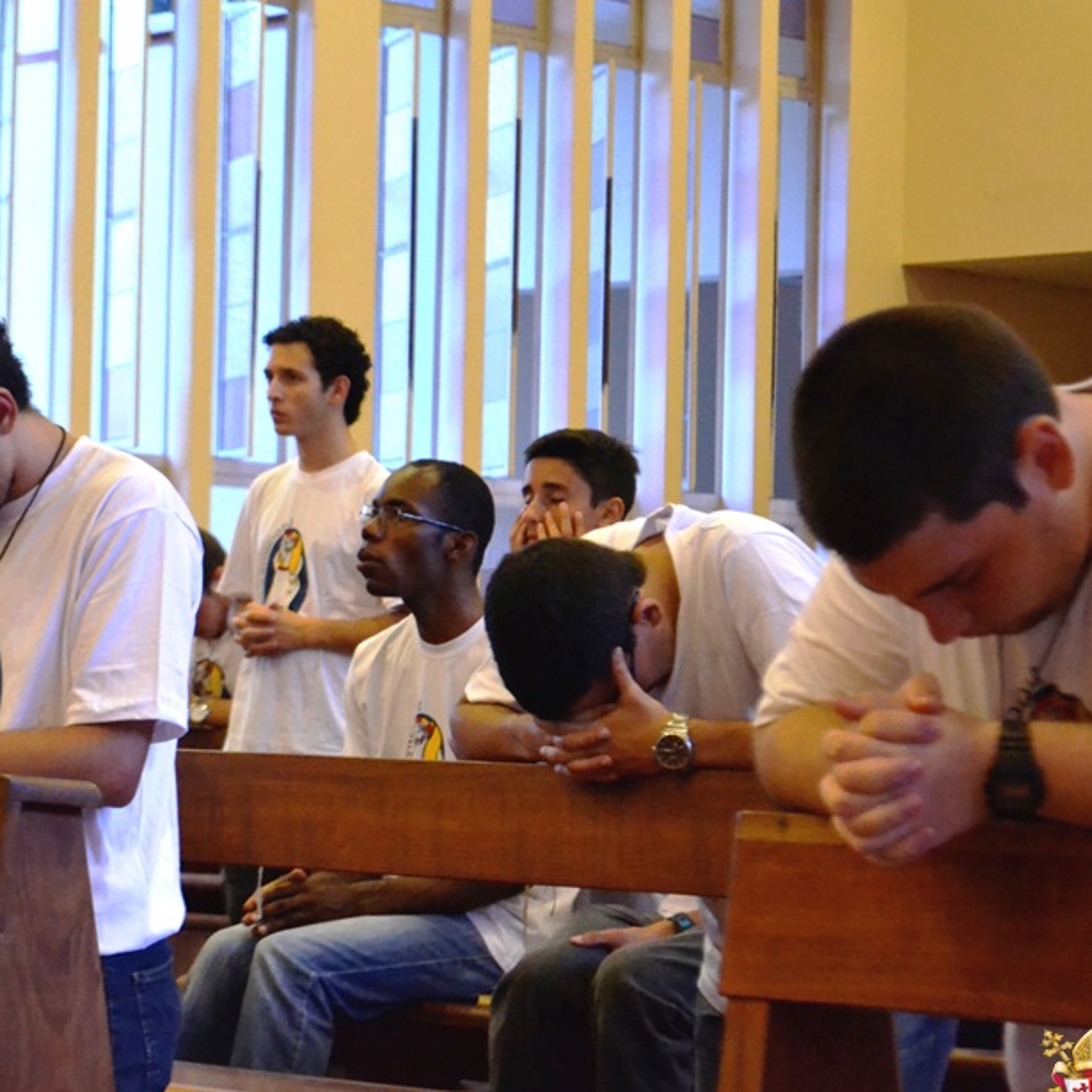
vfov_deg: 14.9
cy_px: 557
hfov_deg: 14.9
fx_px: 4165
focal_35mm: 117
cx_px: 257
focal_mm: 55
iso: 3200
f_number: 5.6
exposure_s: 1/30
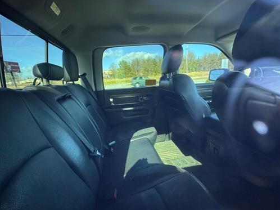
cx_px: 143
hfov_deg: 87.8
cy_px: 122
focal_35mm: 18
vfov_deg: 71.1
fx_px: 146
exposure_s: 1/57
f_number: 2.2
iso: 1250
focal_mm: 2.22
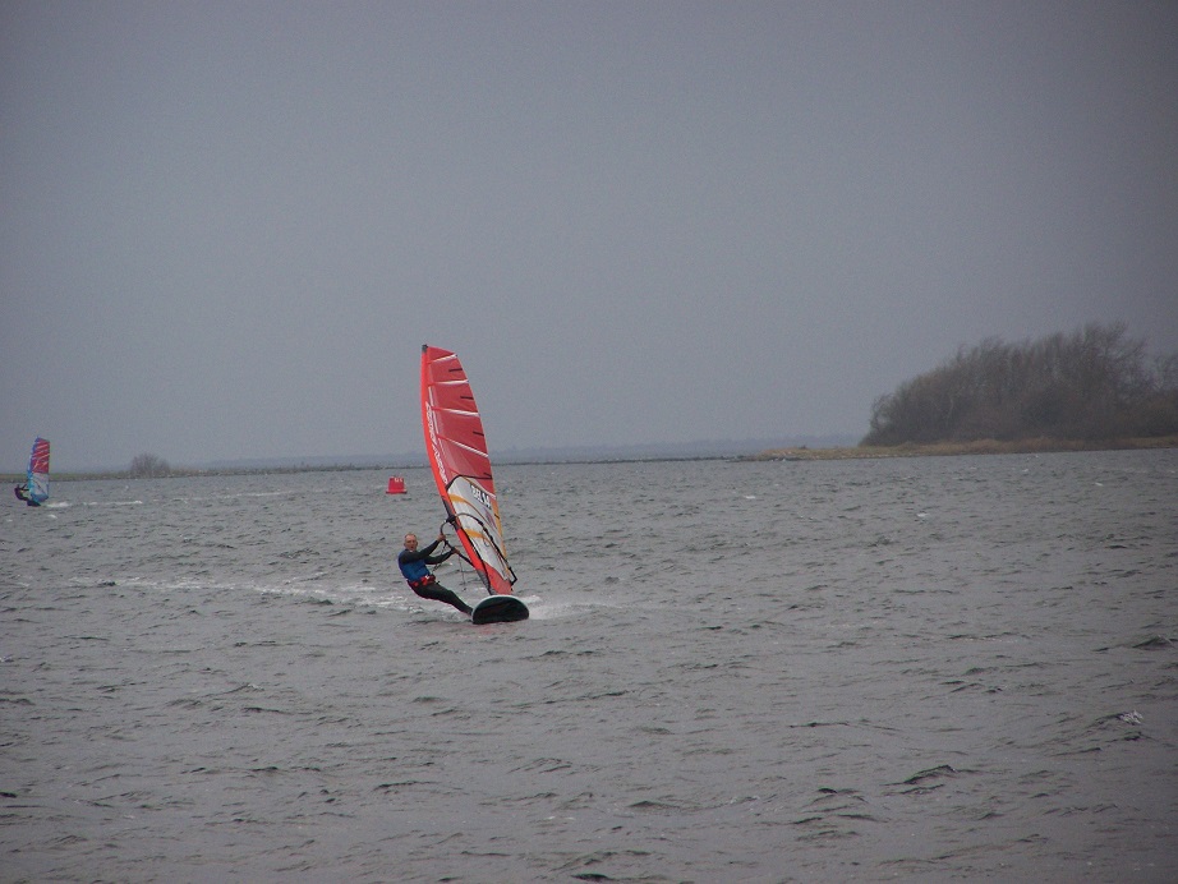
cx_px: 589
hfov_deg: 5.2
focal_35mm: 380
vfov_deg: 3.9
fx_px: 12935
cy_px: 442
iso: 100
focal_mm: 63
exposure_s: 1/400
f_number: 3.7
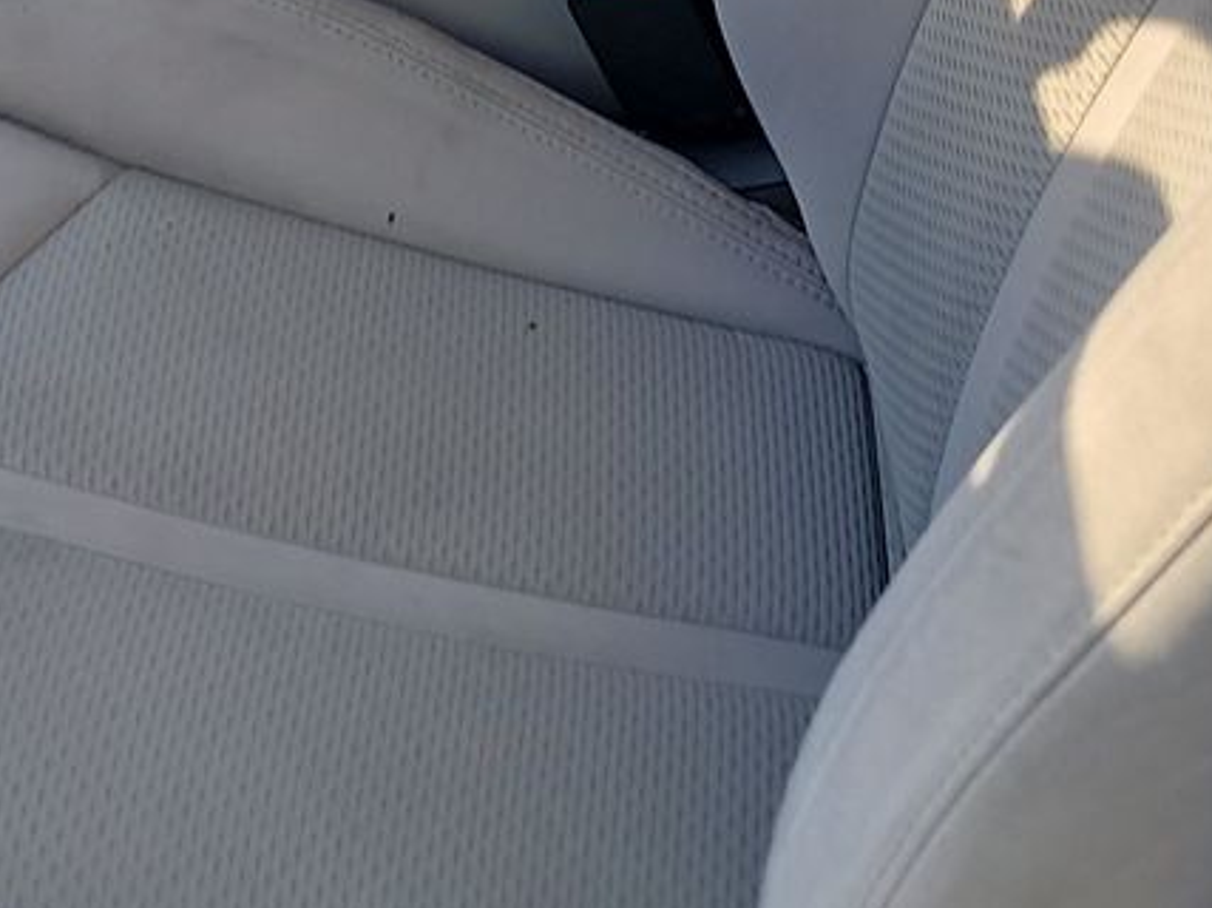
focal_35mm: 90
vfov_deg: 15.7
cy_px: -233
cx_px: 295
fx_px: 3150
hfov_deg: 21.6
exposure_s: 1/183
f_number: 1.8
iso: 50
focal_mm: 6.7
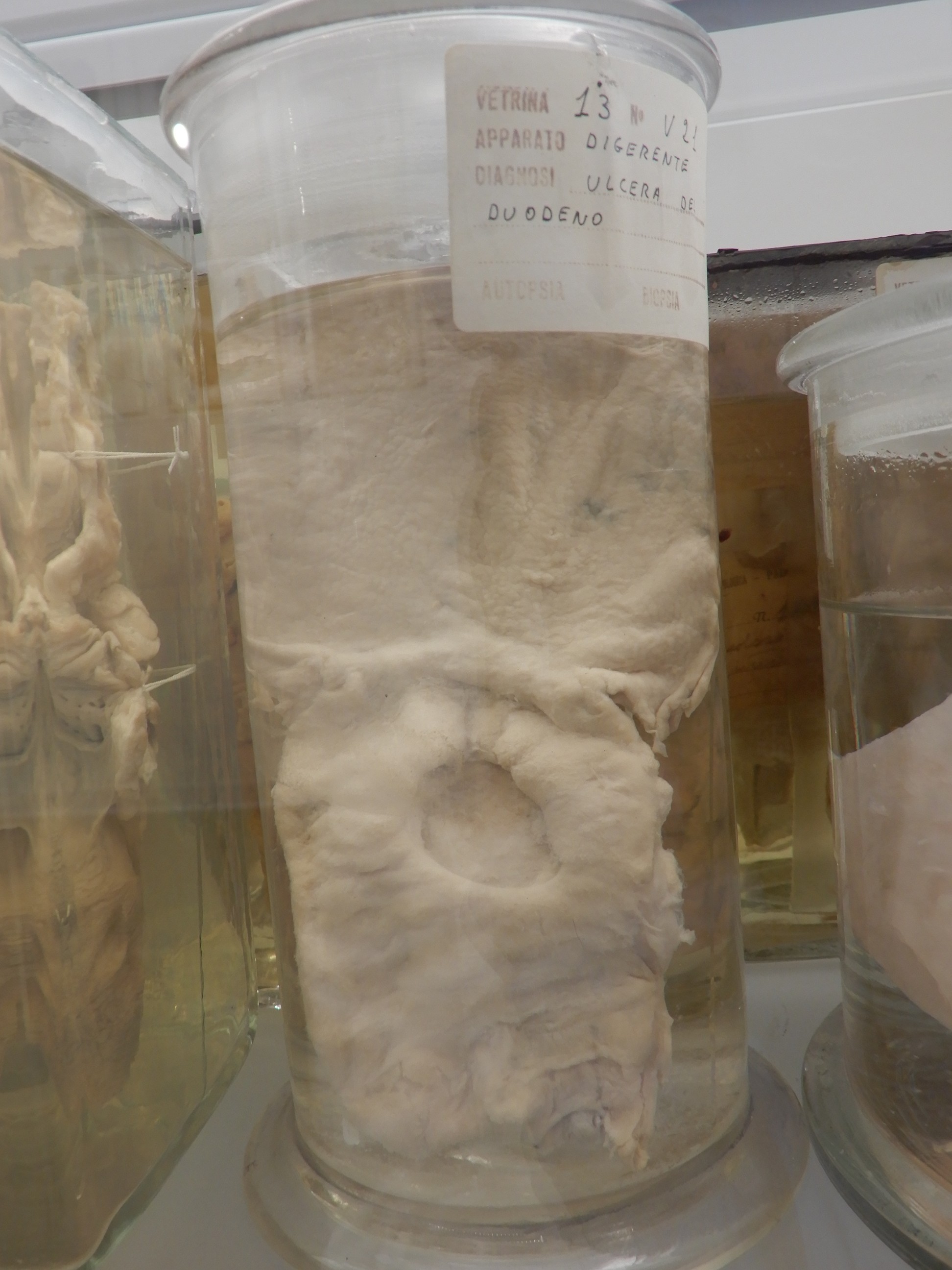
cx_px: 476
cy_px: 635
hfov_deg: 46.8
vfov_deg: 60.0
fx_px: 1100
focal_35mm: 30
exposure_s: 1/30
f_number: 3.5
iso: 140
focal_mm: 5.4
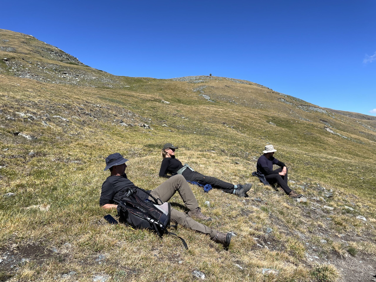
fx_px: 282
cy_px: 141
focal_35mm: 26
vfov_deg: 53.1
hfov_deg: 67.3
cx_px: 188
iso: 32
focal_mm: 4.2
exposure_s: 1/3040
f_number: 1.6
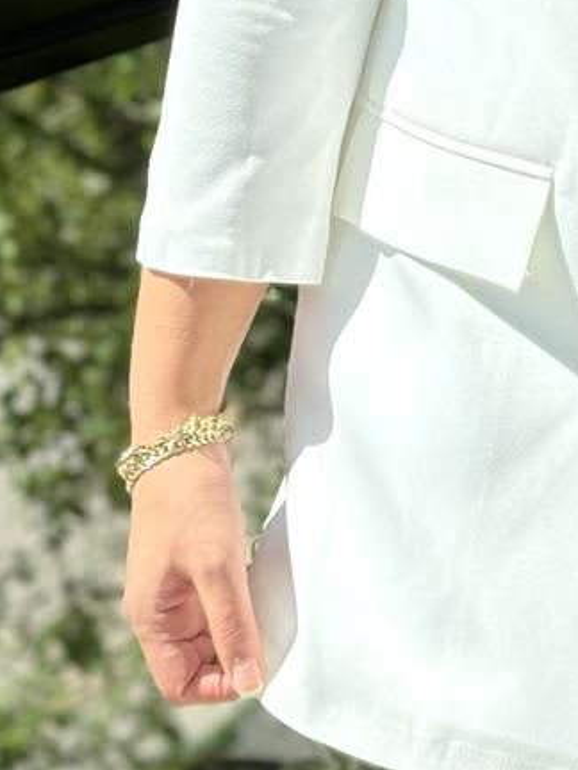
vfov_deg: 12.9
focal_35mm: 148
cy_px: -250
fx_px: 3295
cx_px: 747
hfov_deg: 9.8
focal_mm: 6.76
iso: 64
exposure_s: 1/627
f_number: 1.78
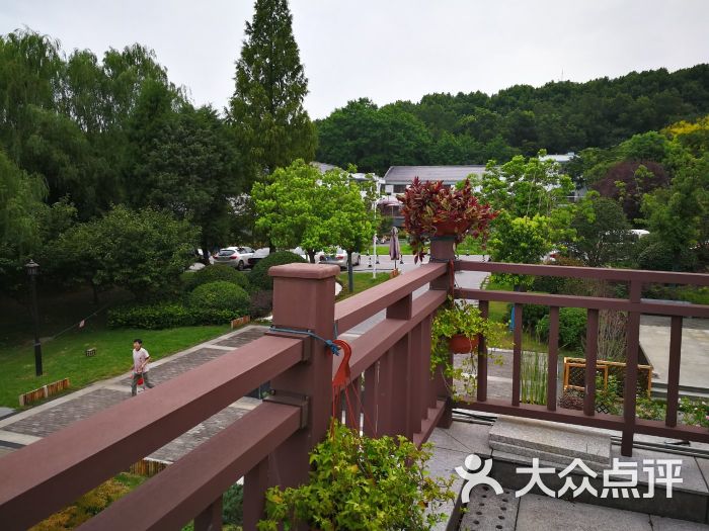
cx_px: 354
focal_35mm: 27
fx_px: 553
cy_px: 266
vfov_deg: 51.4
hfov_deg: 65.3
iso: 125
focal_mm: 3.95
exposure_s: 1/50
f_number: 2.2
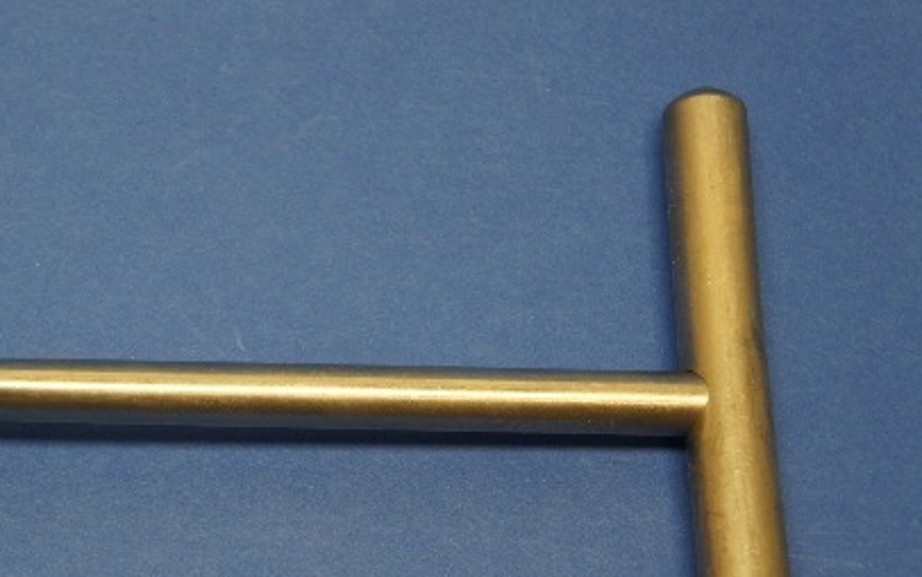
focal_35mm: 106
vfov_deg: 12.3
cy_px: 408
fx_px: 2664
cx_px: 216
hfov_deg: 19.5
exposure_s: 1/25
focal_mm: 44
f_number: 5
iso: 200
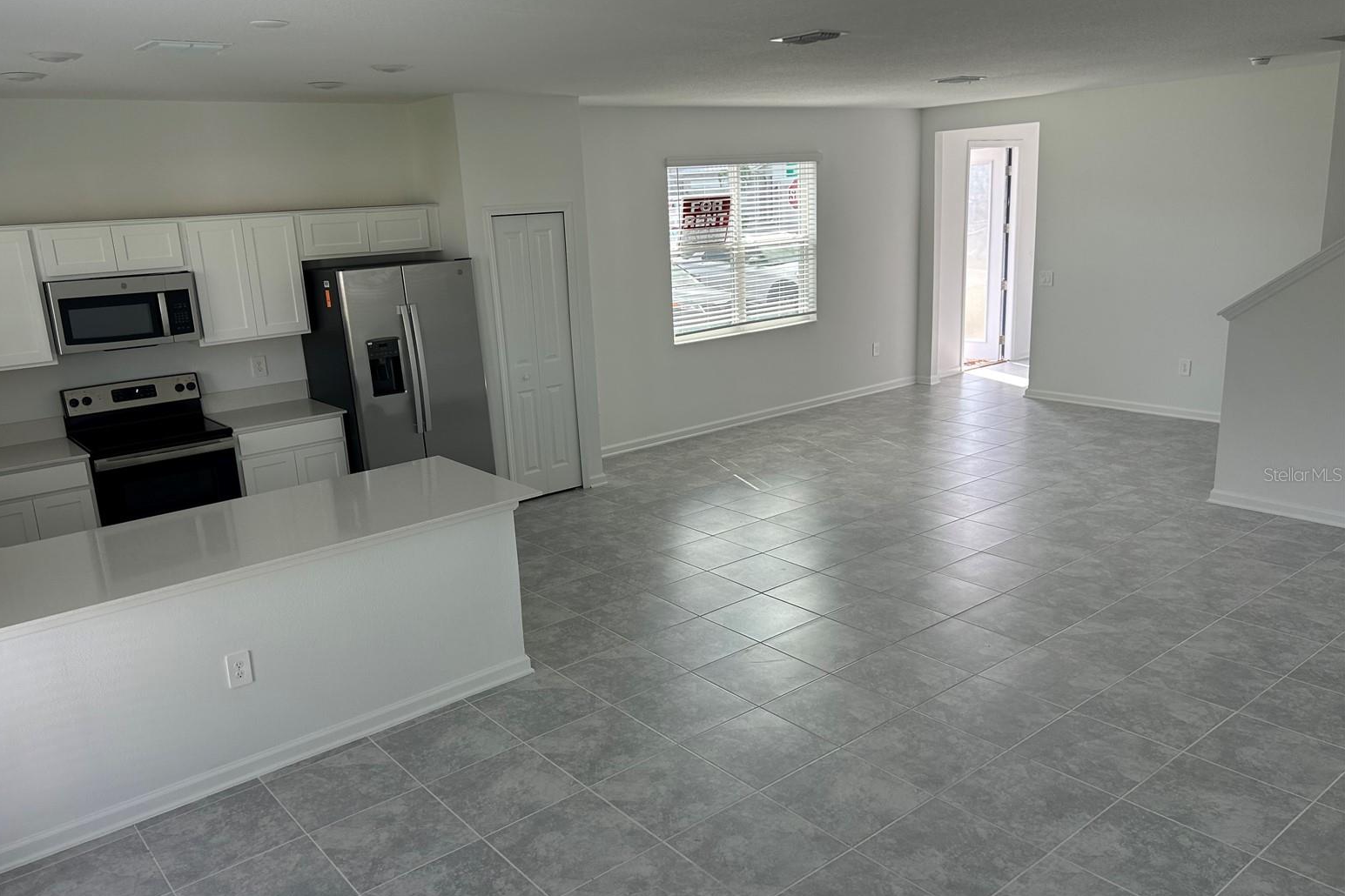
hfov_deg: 65.5
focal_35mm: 28
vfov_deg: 46.4
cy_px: 474
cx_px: 649
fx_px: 1046
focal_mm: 5.7
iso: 50
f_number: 1.5
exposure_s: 1/320
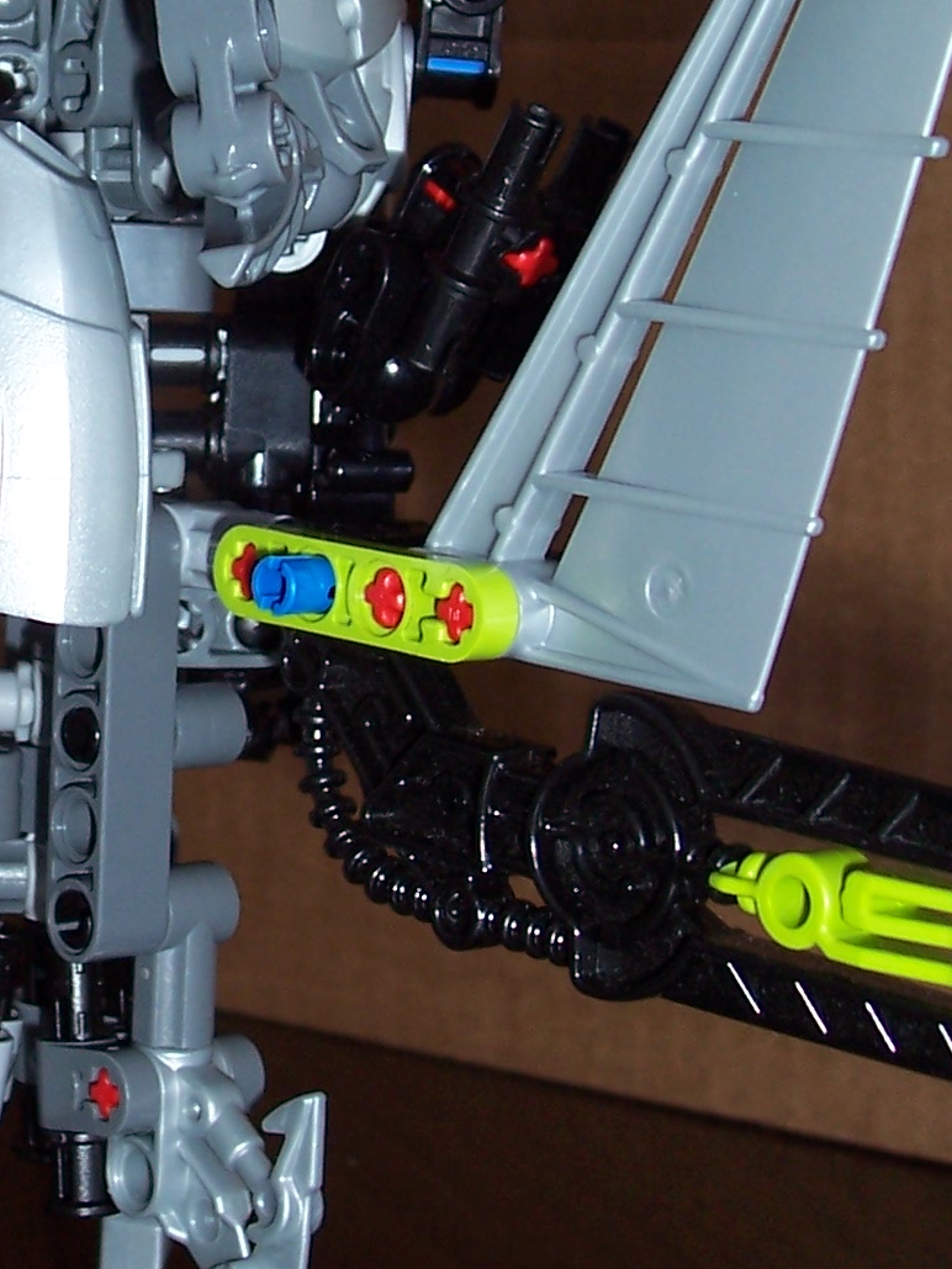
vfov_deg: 20.7
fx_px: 3446
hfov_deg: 15.4
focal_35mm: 94
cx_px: -58
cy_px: 334
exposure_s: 1/60
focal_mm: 7
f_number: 3
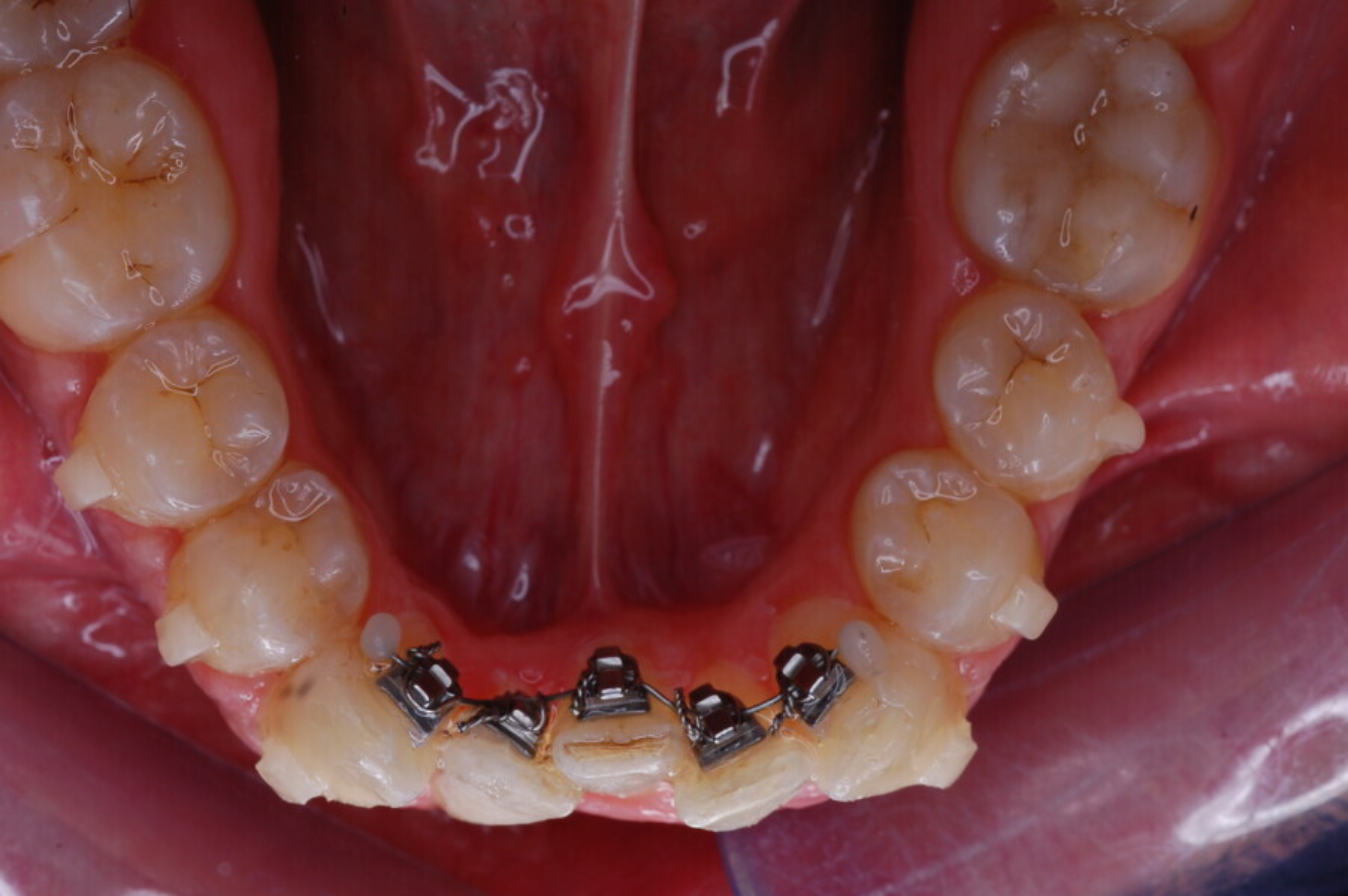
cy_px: 448
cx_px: 674
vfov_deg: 15.2
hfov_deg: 22.6
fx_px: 3367
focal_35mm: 90
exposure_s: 1/125
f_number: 25
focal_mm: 60
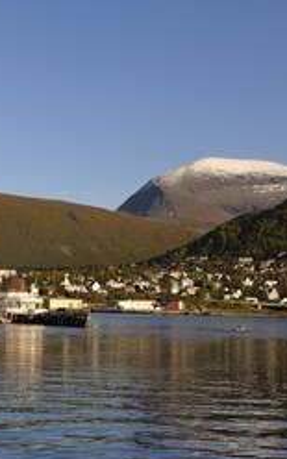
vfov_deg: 24.9
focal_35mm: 83
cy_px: 257
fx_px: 1039
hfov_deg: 15.0
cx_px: -83
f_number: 13
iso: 200
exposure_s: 1/160
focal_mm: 48
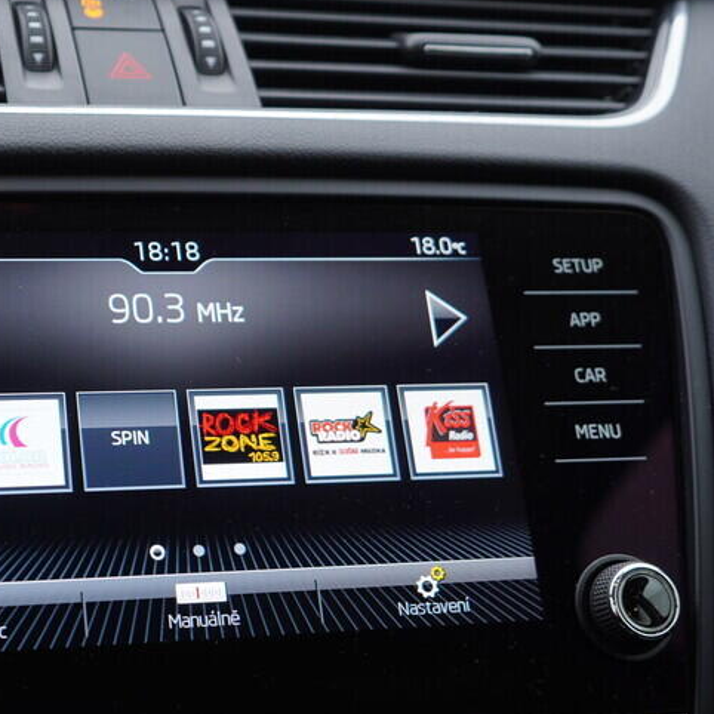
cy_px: 353
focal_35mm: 65
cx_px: 123
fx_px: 1517
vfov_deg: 26.5
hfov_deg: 25.9
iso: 125
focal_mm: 24
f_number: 3.2
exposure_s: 1/50
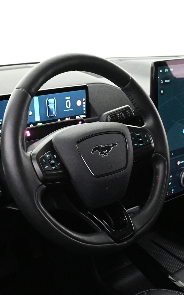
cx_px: 96
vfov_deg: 38.2
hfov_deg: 24.4
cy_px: 157
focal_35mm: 53
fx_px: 425
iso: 4000
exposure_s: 1/50
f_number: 3.8
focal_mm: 20
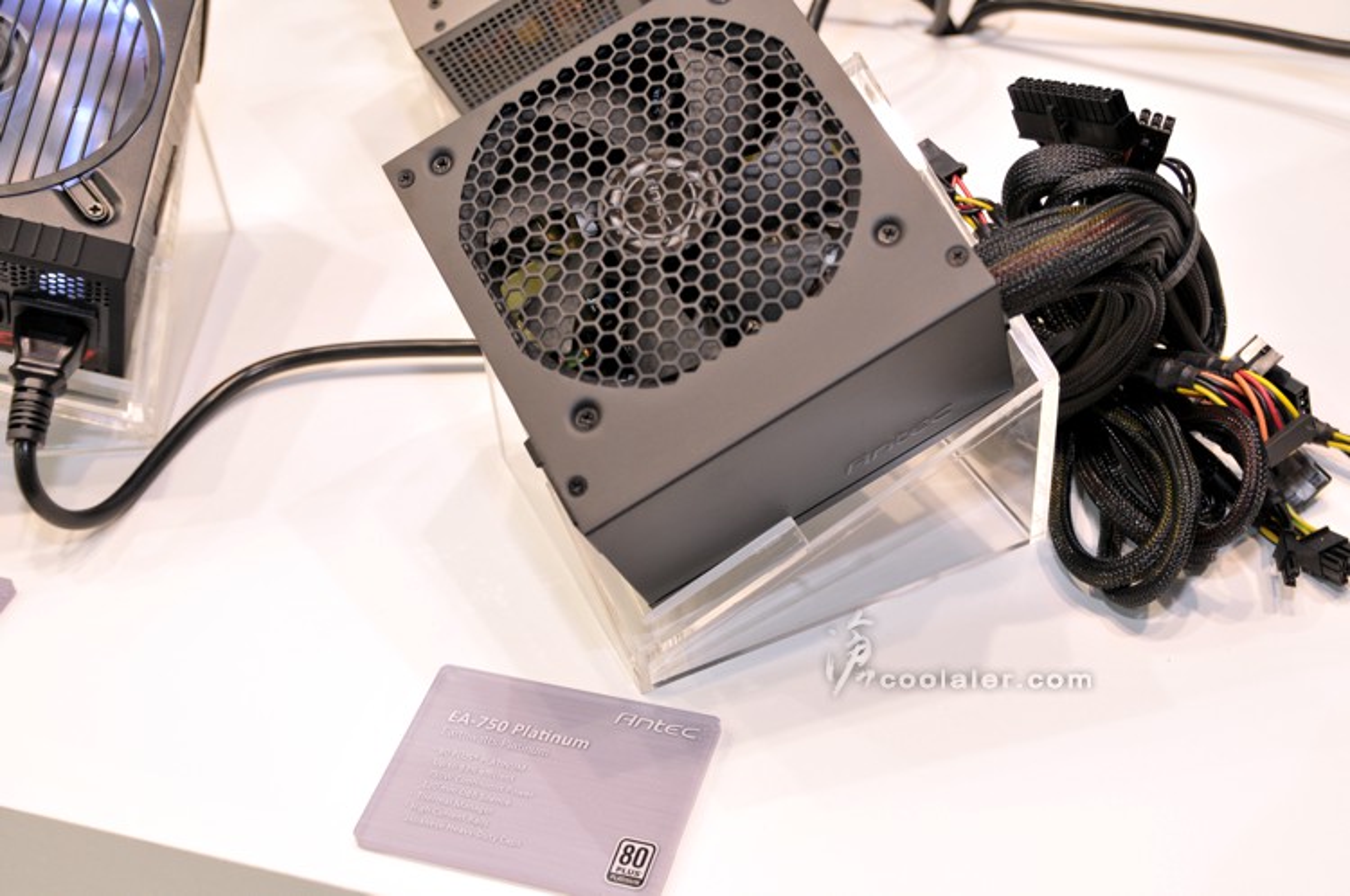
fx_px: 1798
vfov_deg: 28.0
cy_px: 448
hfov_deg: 41.2
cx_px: 675
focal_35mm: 48
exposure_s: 1/80
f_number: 4
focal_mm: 32
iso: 400
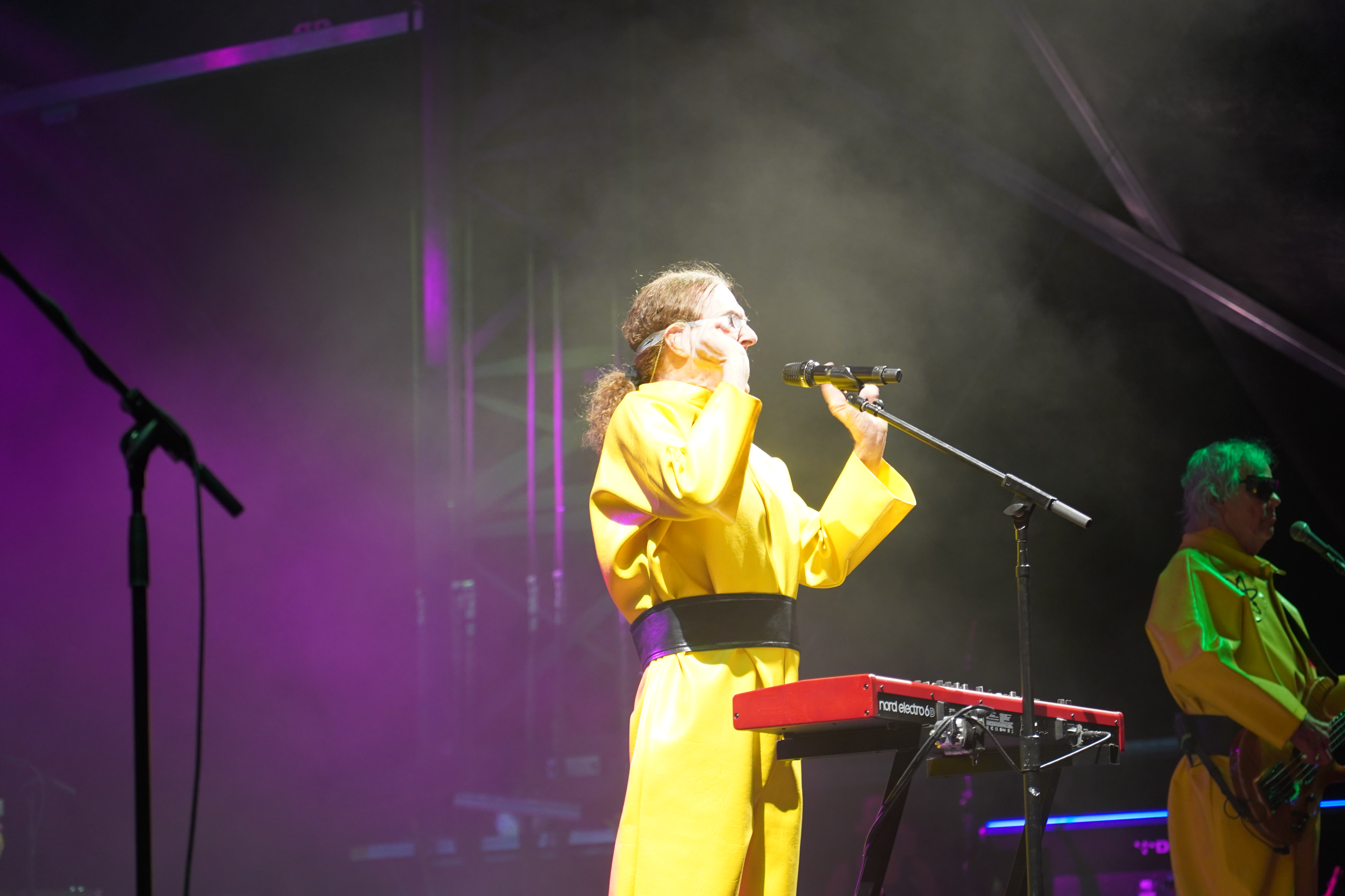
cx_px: 672
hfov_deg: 19.5
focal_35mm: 105
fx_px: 3923
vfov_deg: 13.0
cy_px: 448
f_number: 4
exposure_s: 1/160
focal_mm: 105
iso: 1600
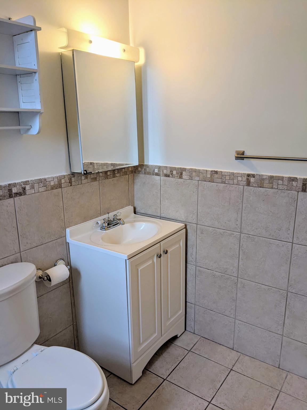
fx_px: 319
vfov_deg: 65.3
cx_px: 154
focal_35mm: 27
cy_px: 205
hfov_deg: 51.4
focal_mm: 4.38
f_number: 1.73
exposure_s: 1/120
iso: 84
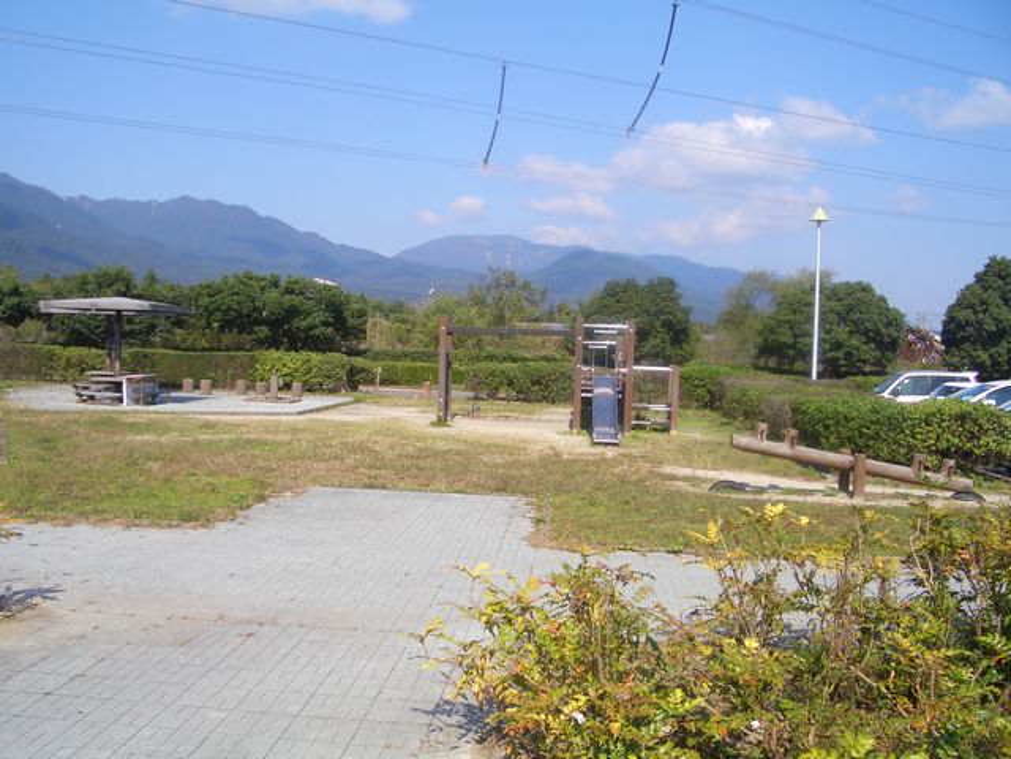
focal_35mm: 35
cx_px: 506
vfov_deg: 40.7
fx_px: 1022
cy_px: 380
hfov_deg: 52.6
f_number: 4.3
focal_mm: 5.8
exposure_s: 1/320
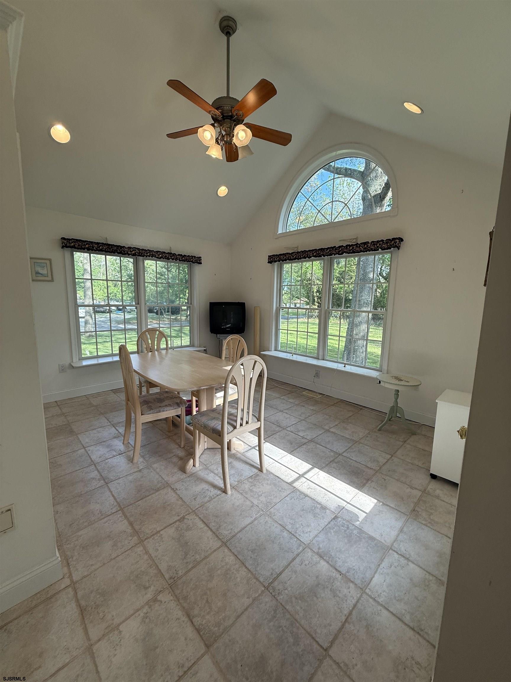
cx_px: 256
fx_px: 276
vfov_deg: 102.1
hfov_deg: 85.7
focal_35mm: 14
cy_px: 341
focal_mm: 2.22
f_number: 2.2
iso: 64
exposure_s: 1/183
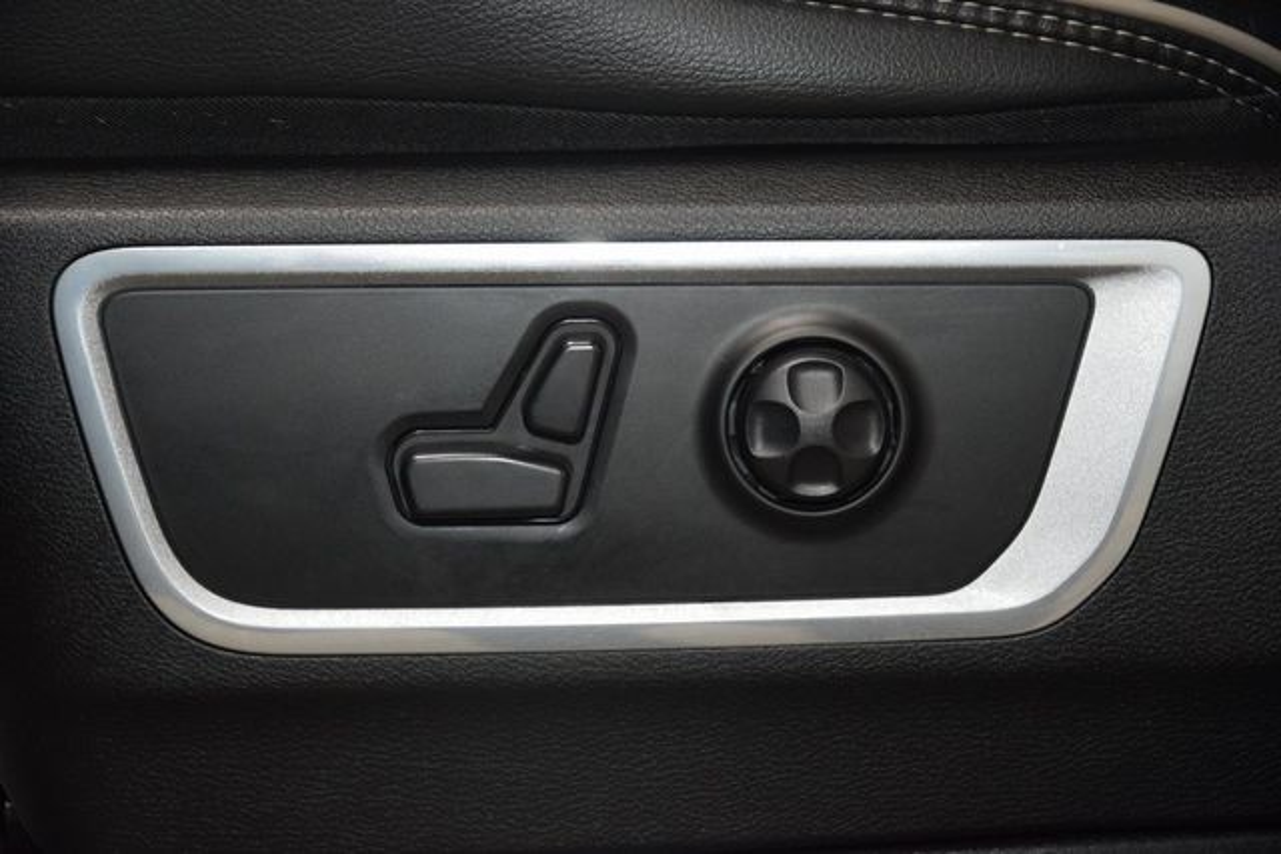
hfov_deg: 19.5
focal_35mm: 105
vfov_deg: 13.0
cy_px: 427
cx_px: 640
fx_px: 3737
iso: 1600
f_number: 4.5
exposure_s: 1/60
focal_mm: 70
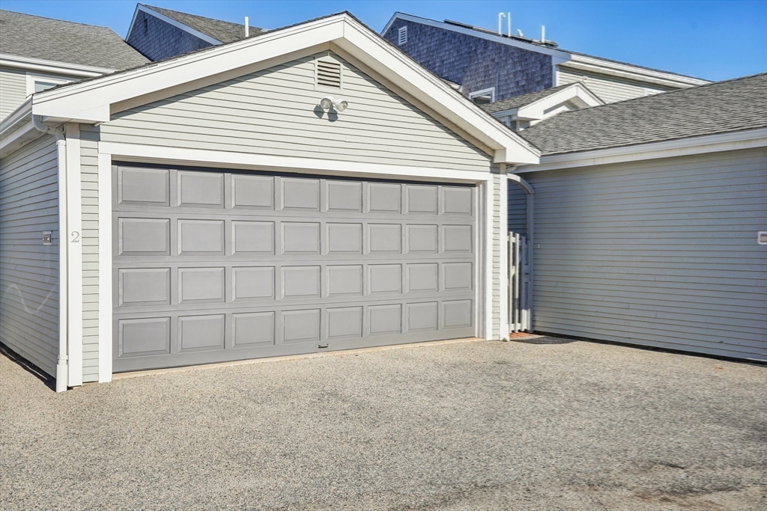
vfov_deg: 37.9
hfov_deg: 54.4
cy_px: 256
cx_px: 384
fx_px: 746
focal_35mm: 35
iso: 100
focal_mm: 35
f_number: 8
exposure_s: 1/400
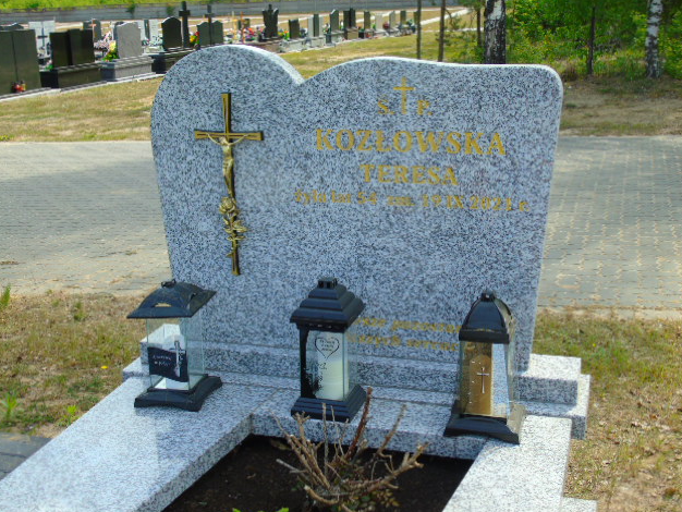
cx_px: 341
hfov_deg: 40.4
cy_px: 255
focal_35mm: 47
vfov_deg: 30.9
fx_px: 926
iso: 80
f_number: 4.1
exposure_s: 1/320
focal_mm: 8.2
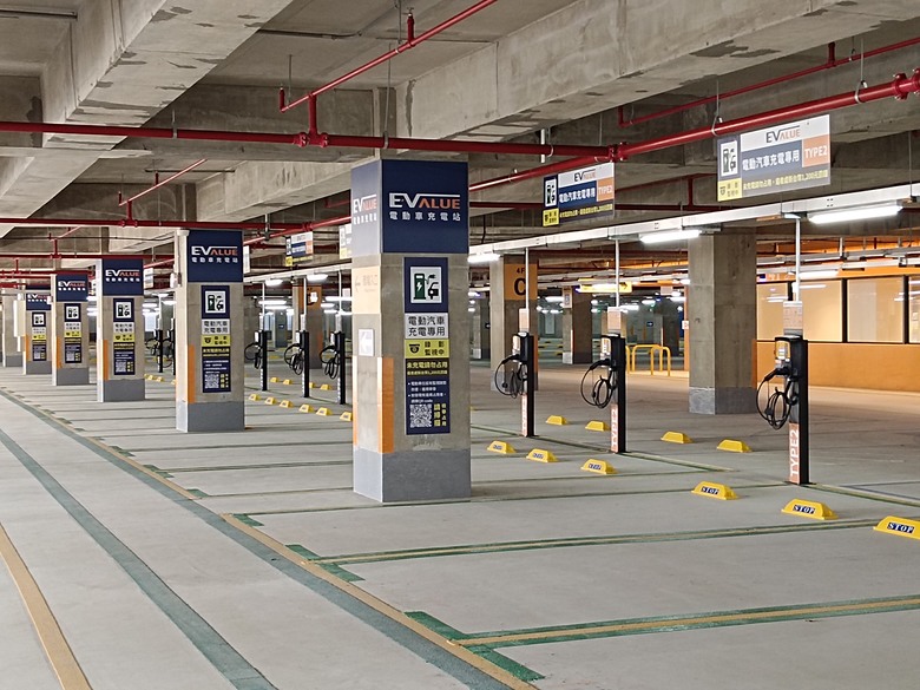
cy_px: 345
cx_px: 460
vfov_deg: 28.0
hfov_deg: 36.8
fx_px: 1382
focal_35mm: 52
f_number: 1.8
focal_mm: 3.96
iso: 1138
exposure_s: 1/40
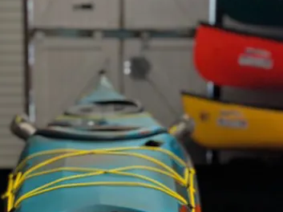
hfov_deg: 16.7
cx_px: 96
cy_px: 214
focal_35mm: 118
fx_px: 964
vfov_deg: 12.4
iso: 40
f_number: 2.4
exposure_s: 1/50
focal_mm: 6
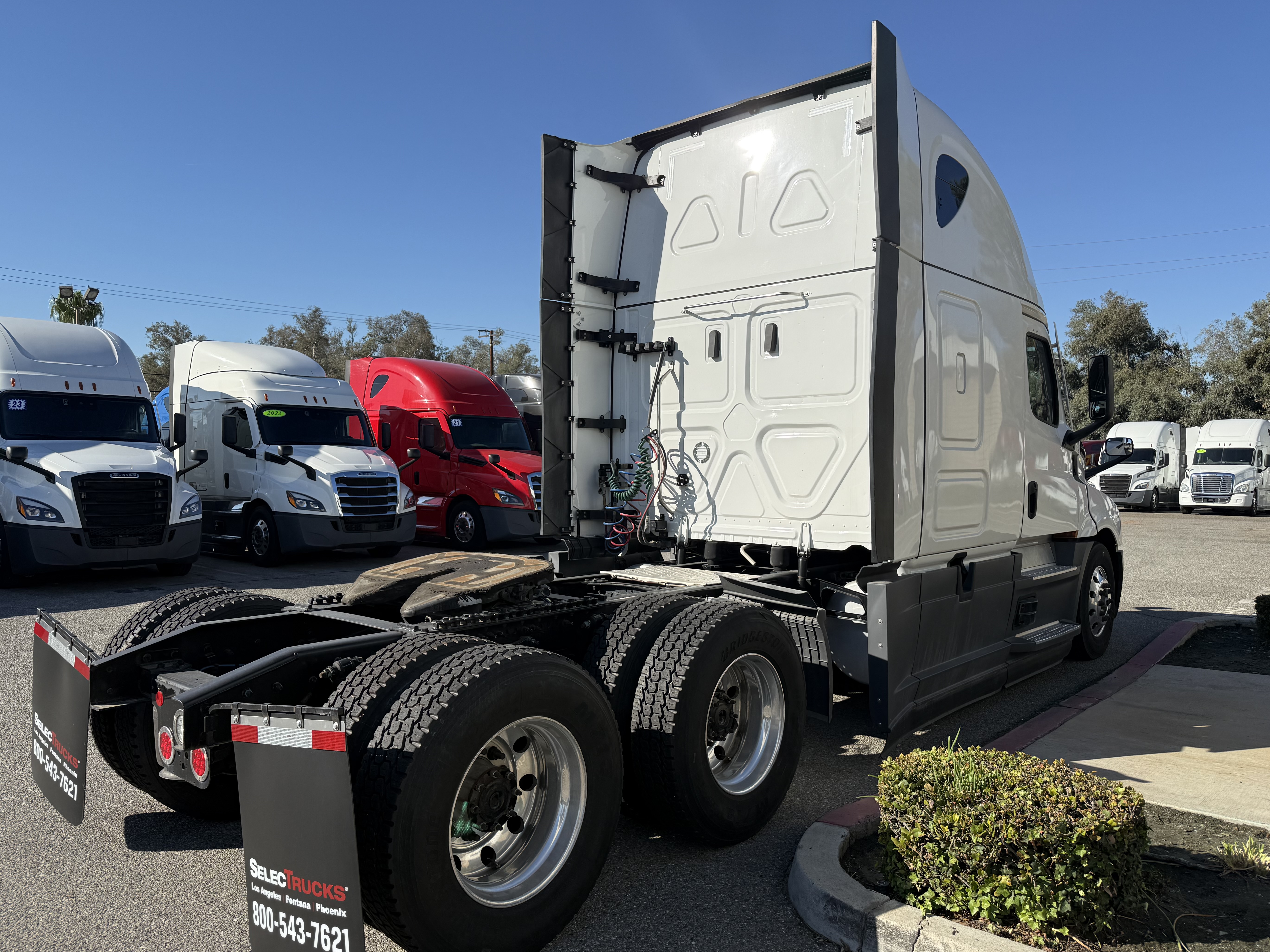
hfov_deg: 69.4
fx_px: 917
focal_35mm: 25
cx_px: 617
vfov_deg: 54.9
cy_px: 486
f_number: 1.78
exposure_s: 1/5319
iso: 80
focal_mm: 6.76
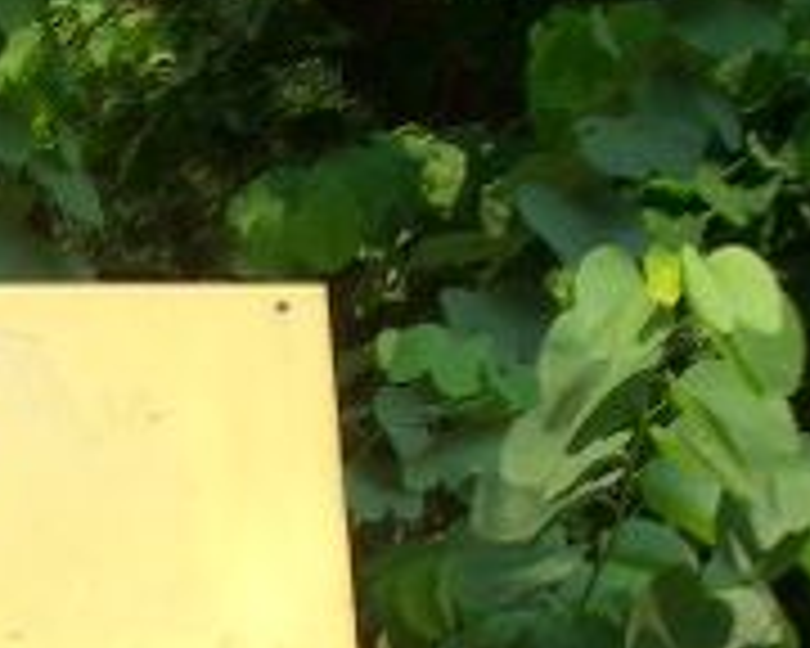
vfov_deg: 12.1
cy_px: 560
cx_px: -234
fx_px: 3045
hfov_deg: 14.5
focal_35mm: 127
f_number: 4
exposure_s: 1/200
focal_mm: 4.8
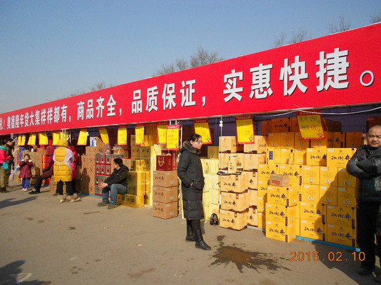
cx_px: 190
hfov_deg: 67.3
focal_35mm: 26
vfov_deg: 53.1
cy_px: 142
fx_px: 286
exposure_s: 1/800
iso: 400
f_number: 8
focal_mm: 4.6
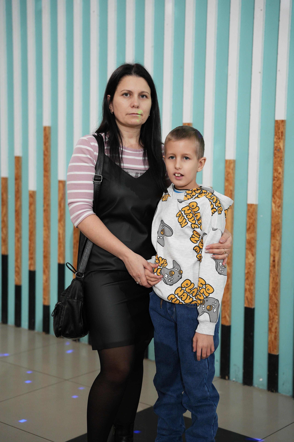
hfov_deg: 23.3
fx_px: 714
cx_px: 147
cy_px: 221
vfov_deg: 34.3
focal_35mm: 58
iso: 1250
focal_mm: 58.3
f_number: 2.8
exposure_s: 1/160
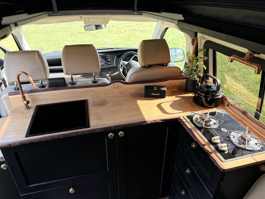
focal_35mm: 24
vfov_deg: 56.8
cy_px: 100
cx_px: 132
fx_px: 184
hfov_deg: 71.6
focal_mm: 6.76
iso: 64
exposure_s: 1/173
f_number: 1.78
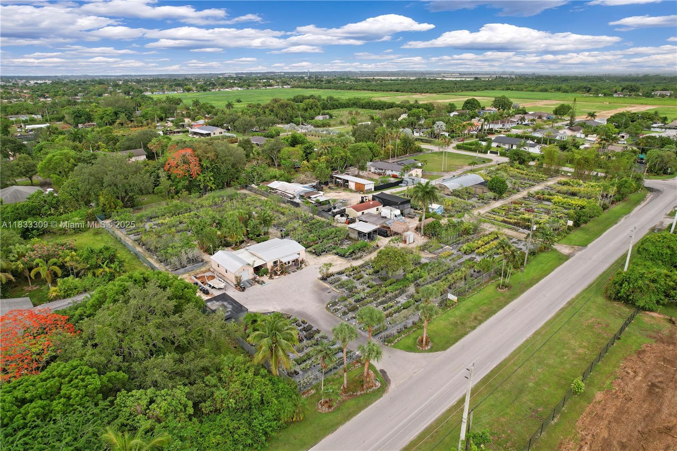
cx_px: 338
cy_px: 226
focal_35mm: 22
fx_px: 414
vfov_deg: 57.2
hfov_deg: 78.6
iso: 100
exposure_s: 1/640
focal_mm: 8.38
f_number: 2.8
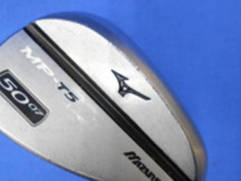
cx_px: 95
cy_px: 108
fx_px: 237
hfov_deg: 53.5
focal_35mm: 34
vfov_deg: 41.6
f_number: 3.2
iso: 220
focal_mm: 4.6
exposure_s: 1/30
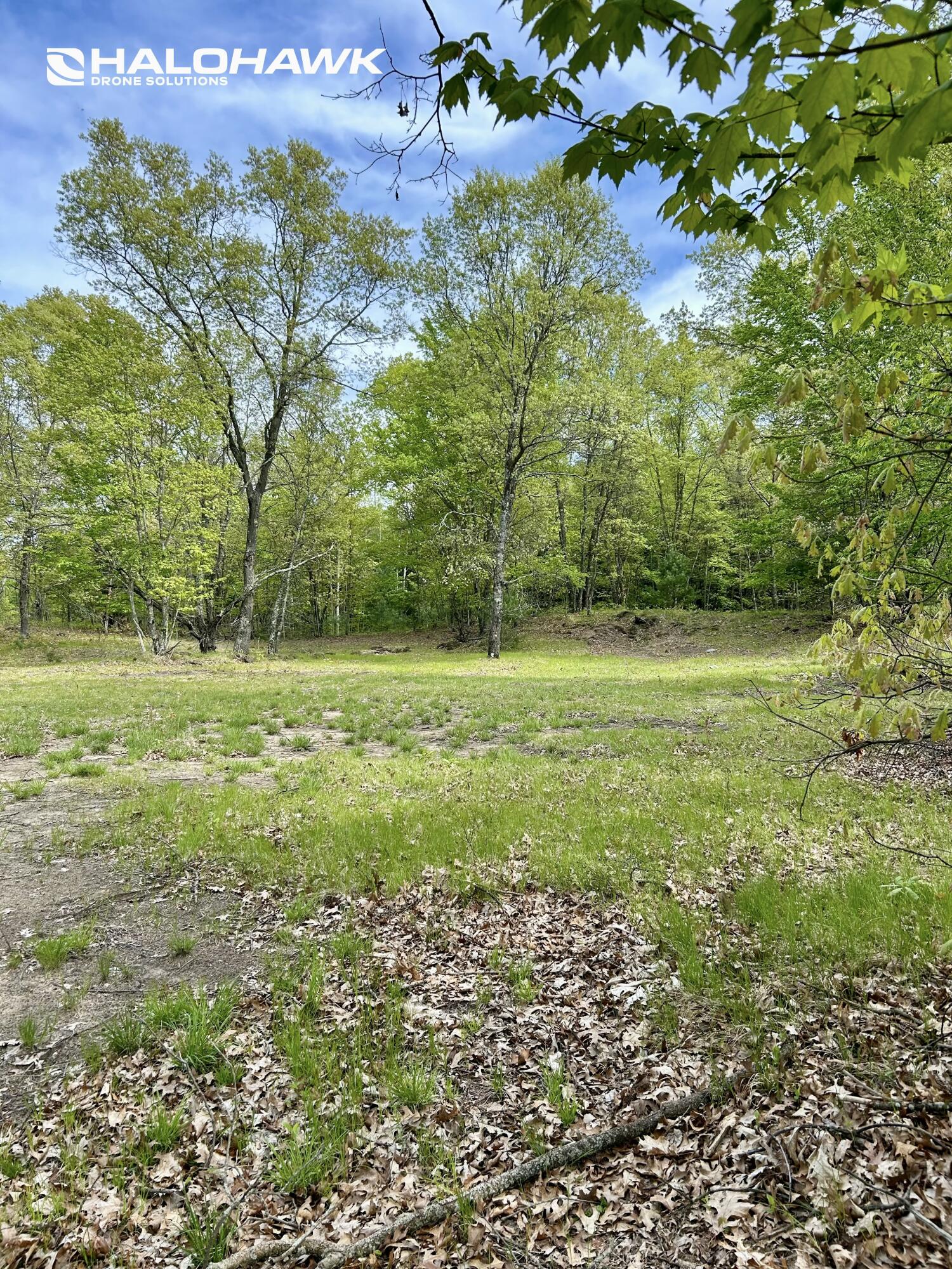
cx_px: 476
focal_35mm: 26
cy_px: 634
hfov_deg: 53.1
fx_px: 953
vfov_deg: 67.3
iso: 50
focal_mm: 5.7
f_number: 1.5
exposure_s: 1/827
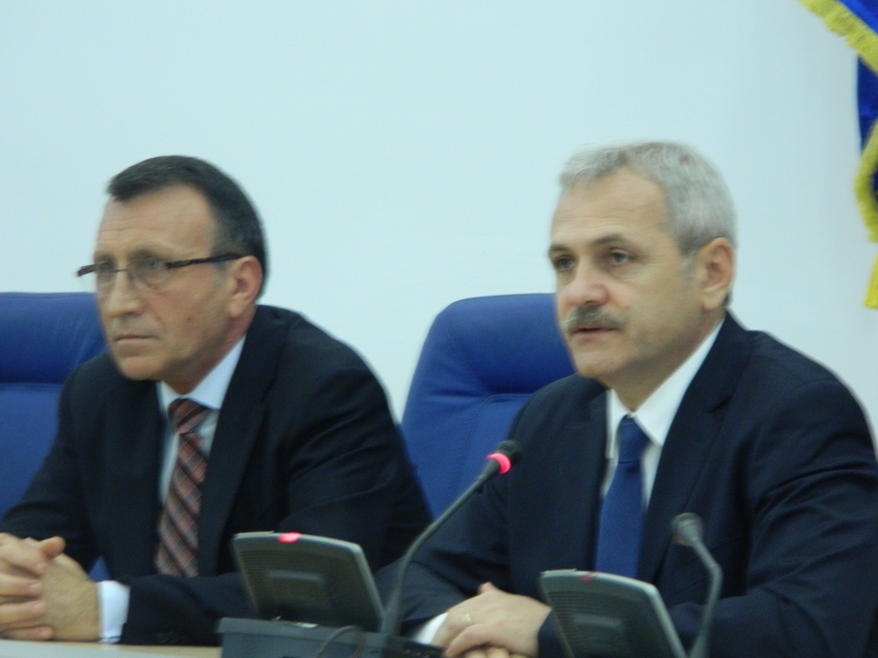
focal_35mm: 221
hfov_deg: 9.0
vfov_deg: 6.7
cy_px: 329
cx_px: 439
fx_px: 5605
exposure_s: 1/13
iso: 400
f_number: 5.4
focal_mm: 39.7
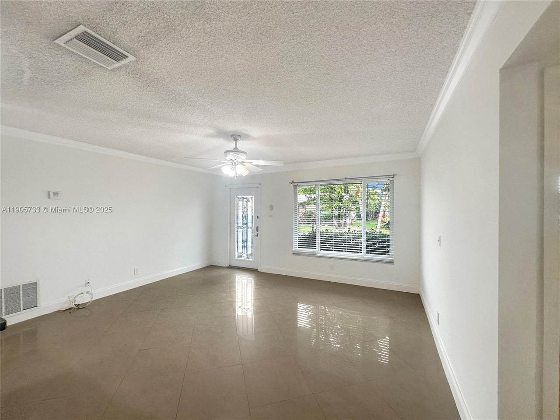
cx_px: 280
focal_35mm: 14
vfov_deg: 85.7
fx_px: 226
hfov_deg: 102.1
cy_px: 210
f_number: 2.2
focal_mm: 2.22
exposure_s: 1/120
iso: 125
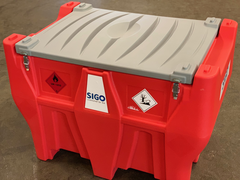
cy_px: 90
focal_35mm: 52
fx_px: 361
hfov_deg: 36.8
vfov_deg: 28.0
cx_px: 120
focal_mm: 6
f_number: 2.4
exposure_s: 1/50
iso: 400
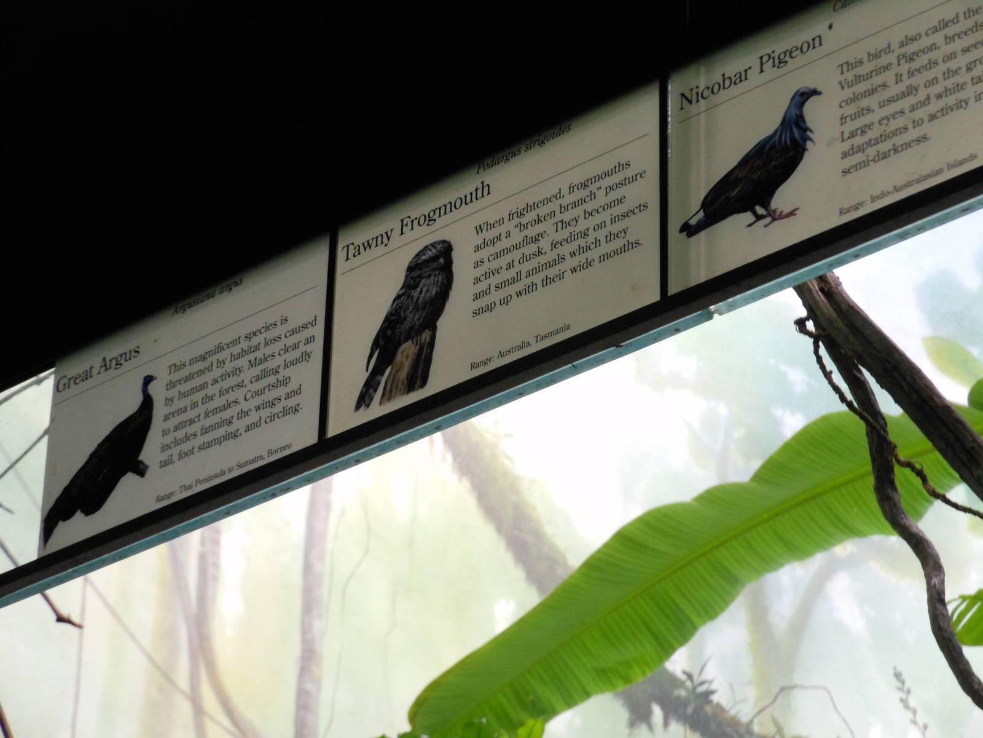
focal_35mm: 120
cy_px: 369
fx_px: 3408
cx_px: 492
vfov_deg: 12.3
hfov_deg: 16.4
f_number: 5.4
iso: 400
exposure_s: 1/20
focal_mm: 21.5
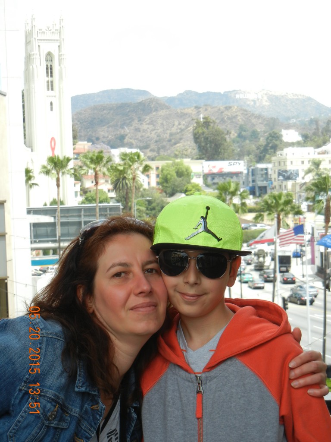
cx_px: 166
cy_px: 221
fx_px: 982
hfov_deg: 19.1
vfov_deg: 25.3
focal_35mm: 77
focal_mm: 13.9
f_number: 4.3
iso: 160
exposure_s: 1/346
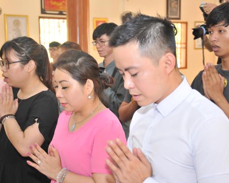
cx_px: 98
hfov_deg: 29.1
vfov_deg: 23.5
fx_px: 441
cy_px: 92
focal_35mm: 65
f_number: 4.2
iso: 1000
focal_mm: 38
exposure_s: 1/50
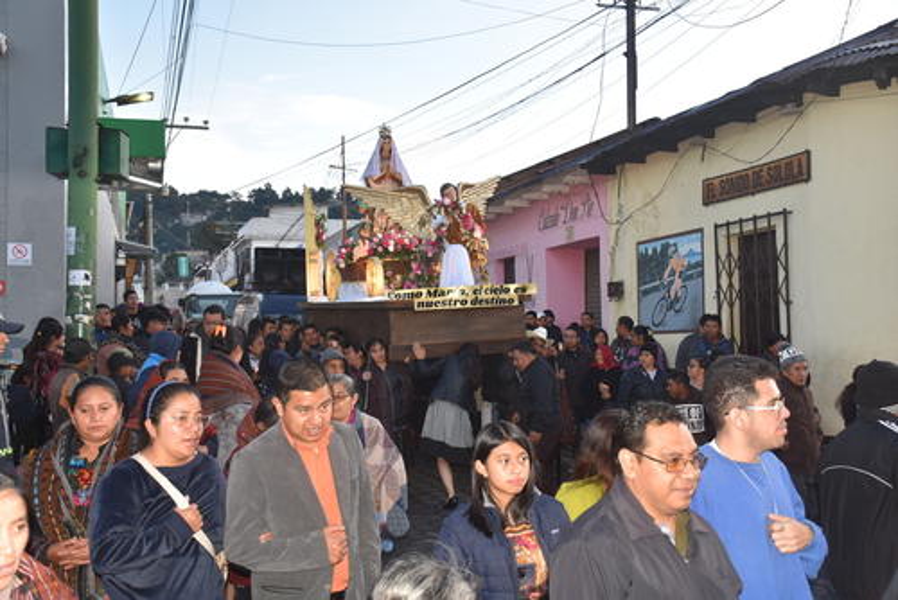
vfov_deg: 33.1
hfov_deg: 47.9
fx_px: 1011
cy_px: 300
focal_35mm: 40
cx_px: 449
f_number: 4
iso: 400
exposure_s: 1/100
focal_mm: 27
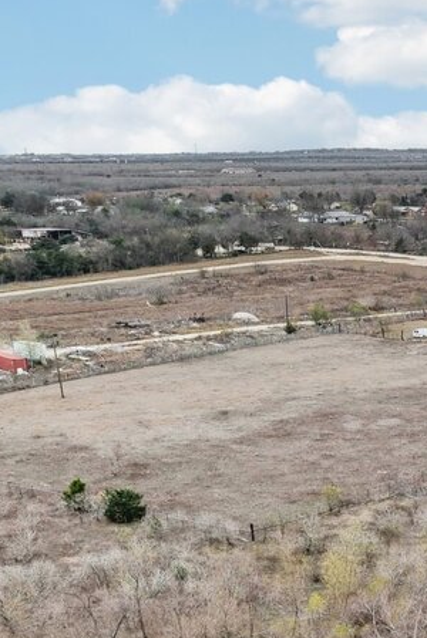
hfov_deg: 15.4
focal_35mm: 80
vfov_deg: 24.6
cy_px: 578
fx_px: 1421
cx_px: 695
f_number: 1.8
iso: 200
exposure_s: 1/2000
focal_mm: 8.7
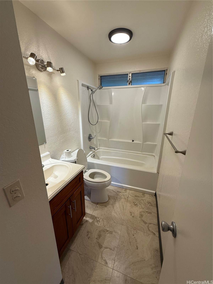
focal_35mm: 14
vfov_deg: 102.1
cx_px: 106
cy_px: 142
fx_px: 115
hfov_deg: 85.7
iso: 100
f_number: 2.2
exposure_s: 1/120
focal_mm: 2.22
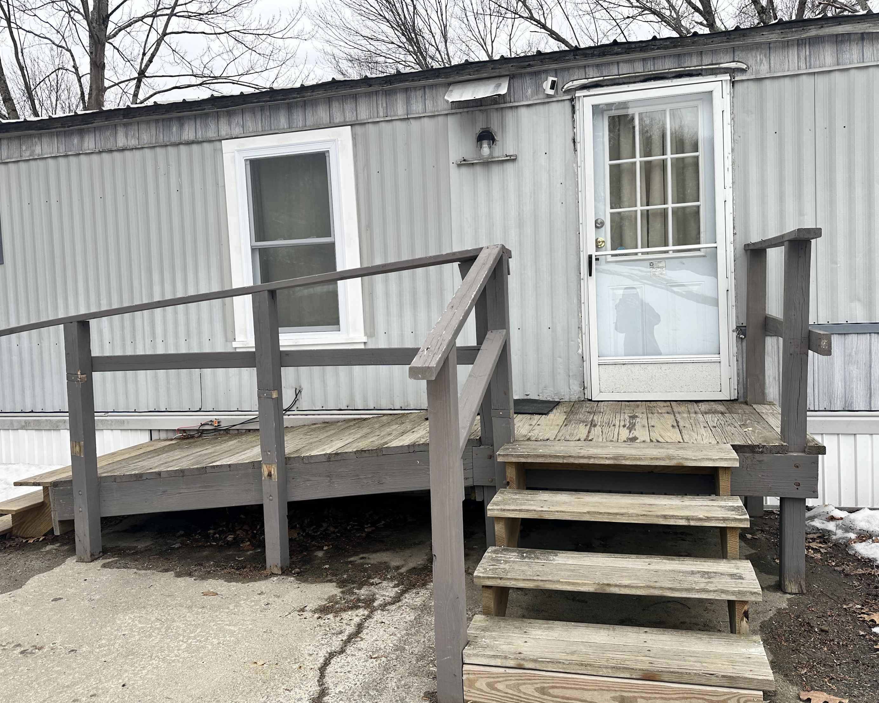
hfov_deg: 66.0
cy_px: 339
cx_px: 462
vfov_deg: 54.9
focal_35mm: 26
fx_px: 676
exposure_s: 1/773
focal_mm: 6.86
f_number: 1.78
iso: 80
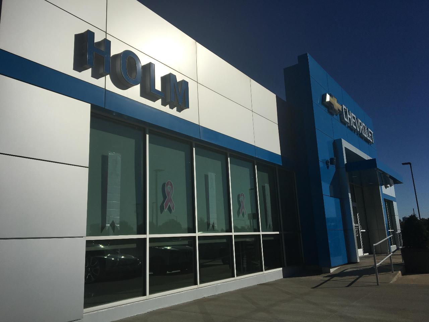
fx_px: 360
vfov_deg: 48.3
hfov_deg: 61.6
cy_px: 161
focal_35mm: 29
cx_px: 214
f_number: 2.2
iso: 25
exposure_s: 1/10989
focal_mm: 4.15
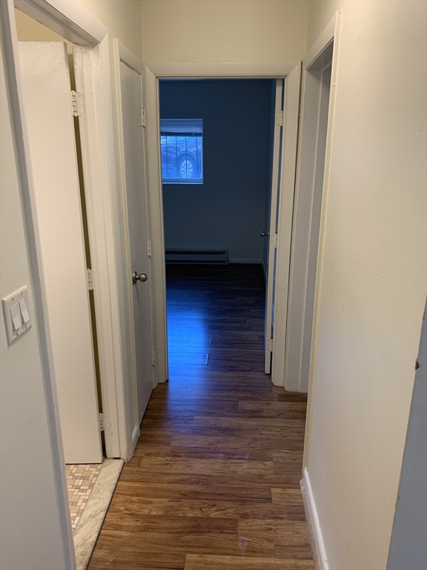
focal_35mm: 26
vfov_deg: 67.3
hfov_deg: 53.1
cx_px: 214
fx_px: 428
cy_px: 285
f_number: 1.8
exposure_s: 1/60
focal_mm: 4.25
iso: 100
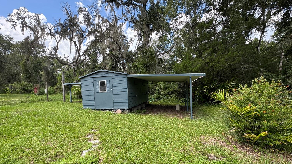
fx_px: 124
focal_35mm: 16
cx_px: 142
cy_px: 96
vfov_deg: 66.6
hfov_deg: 99.3
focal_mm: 2.22
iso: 40
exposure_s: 1/307
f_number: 2.2
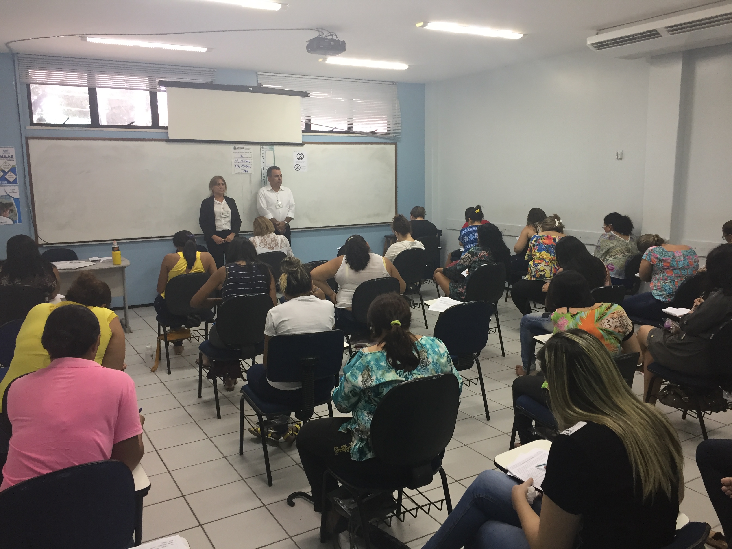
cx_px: 366
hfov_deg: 61.7
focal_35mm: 29
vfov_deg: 48.2
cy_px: 274
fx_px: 613
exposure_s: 1/30
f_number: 2.2
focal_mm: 4.15
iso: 80
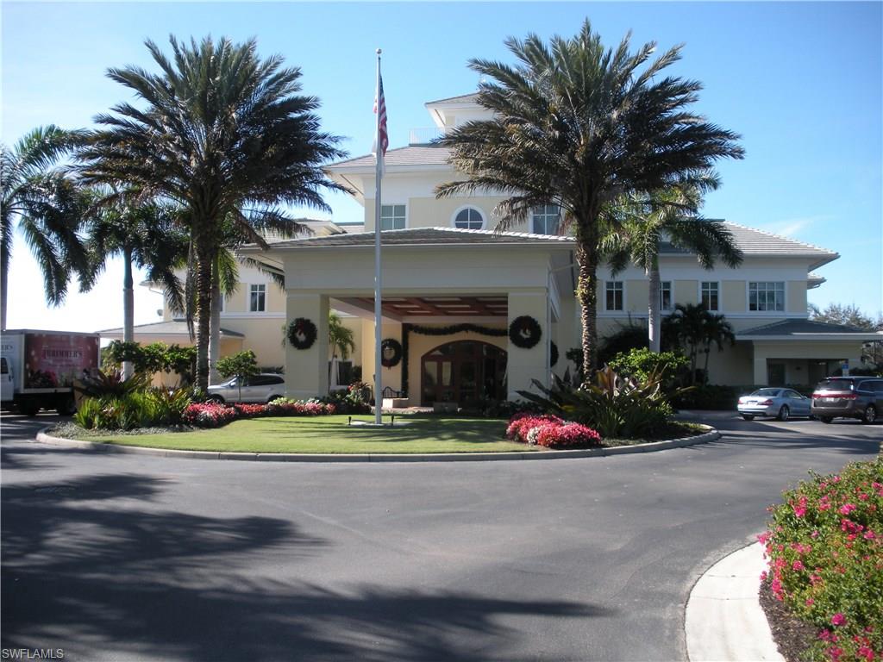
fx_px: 918
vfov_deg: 39.7
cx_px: 442
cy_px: 331
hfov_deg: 51.4
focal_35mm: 36
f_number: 3.5
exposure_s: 1/317
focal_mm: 6.3
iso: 64
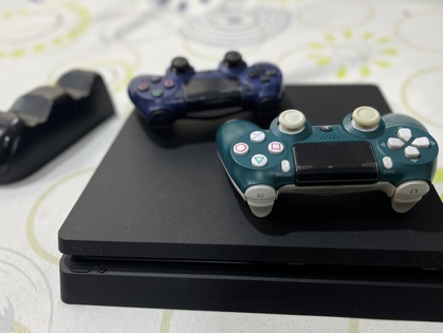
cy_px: 186
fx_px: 397
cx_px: 219
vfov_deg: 45.4
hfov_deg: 58.3
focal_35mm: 31
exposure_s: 1/50
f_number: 1.6
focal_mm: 5.1
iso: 400
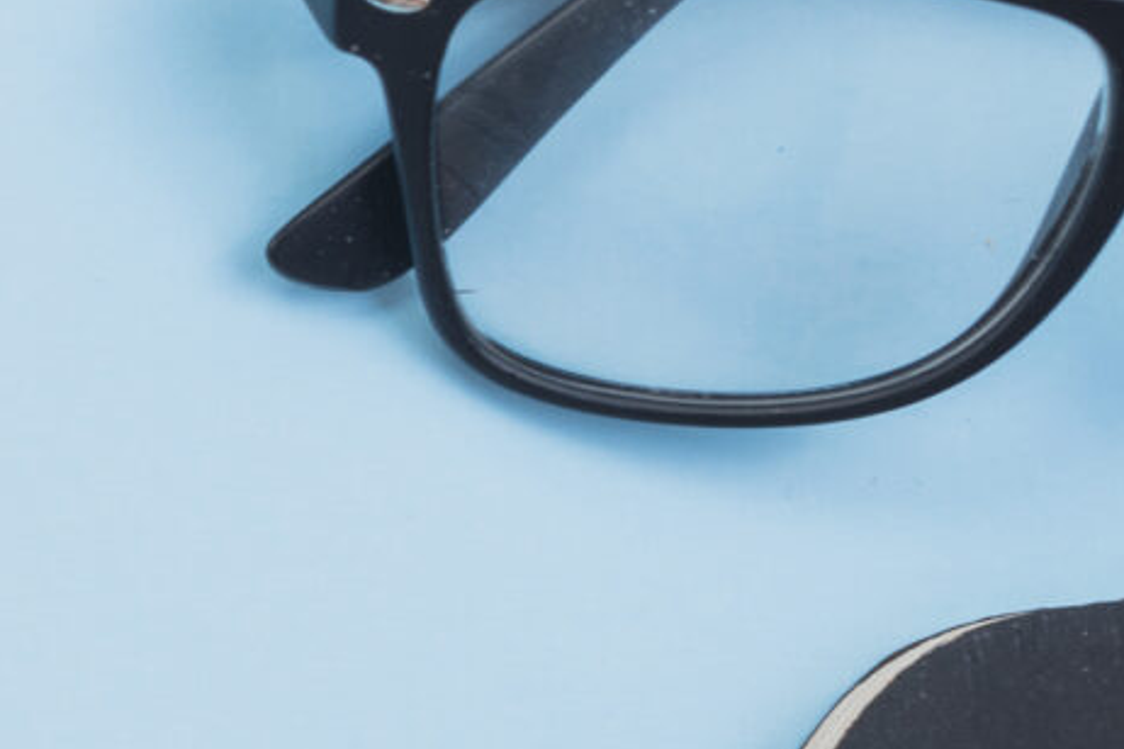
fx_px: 8648
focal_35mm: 277
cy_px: 959
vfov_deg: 4.9
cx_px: -1696
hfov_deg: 7.0
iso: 160
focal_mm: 50
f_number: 8
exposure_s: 1/160
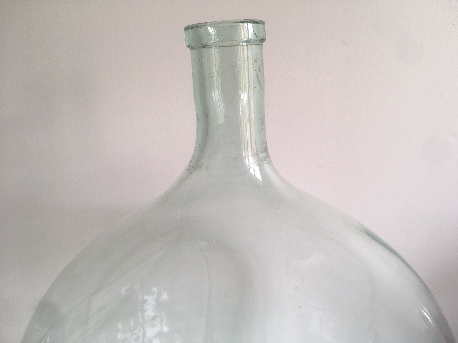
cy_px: 172
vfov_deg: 48.2
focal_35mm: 29
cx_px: 229
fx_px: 384
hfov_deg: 61.7
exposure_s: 1/50
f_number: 2.2
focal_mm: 4.15
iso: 25
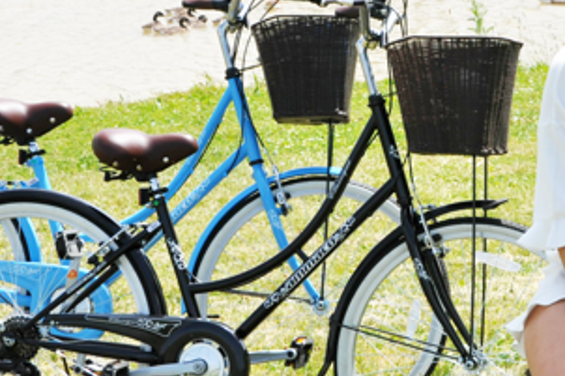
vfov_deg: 10.1
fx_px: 2118
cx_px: 572
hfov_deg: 14.9
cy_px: 141
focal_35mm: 135
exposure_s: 1/400
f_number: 10
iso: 200
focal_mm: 34
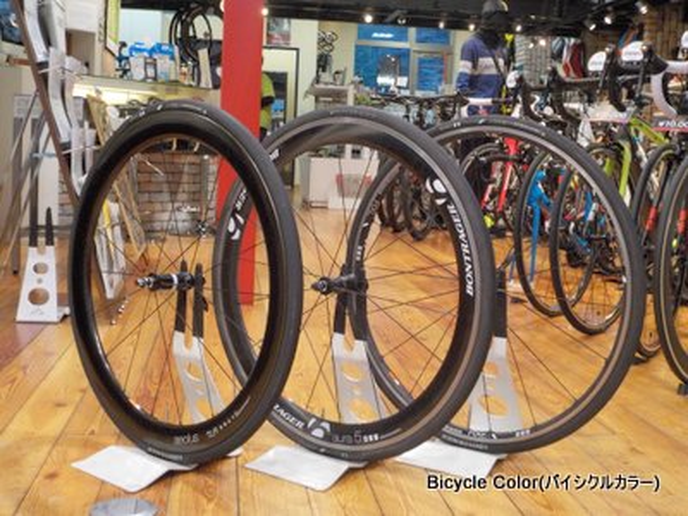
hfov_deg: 40.4
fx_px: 934
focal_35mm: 47
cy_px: 258
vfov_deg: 30.9
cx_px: 344
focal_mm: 6.4
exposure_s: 1/30
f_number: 4.2
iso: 360
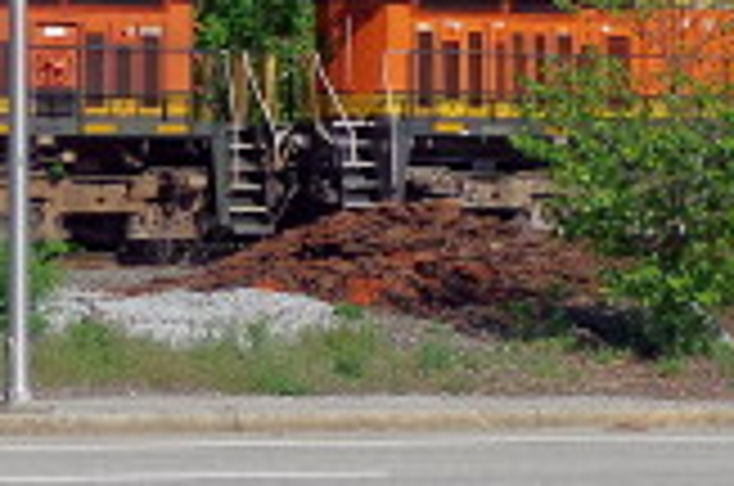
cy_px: -47
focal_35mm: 156
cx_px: -176
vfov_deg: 8.7
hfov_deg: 12.8
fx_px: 3174
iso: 200
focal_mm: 20
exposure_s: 1/1600
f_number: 5
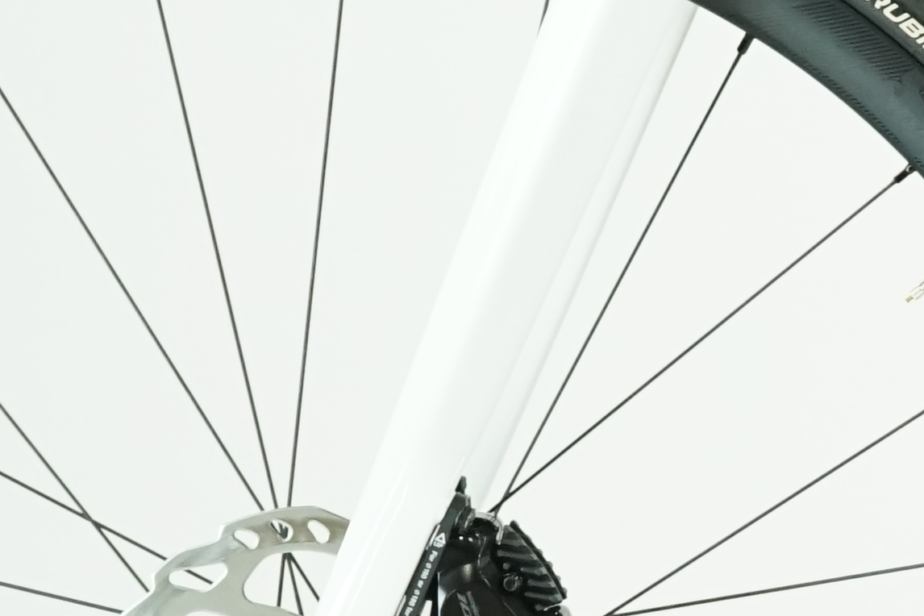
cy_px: 148
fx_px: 7930
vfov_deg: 4.4
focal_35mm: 309
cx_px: 1724
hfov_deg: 6.5
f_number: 5
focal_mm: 59
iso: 1600
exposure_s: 1/200
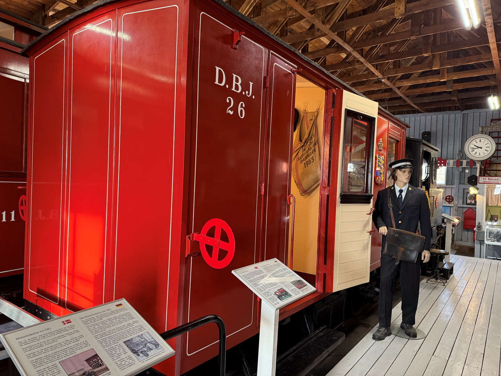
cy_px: 188
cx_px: 250
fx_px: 347
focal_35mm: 24
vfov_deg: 56.8
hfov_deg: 71.6
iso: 400
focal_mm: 6.76
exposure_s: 1/50
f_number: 1.78
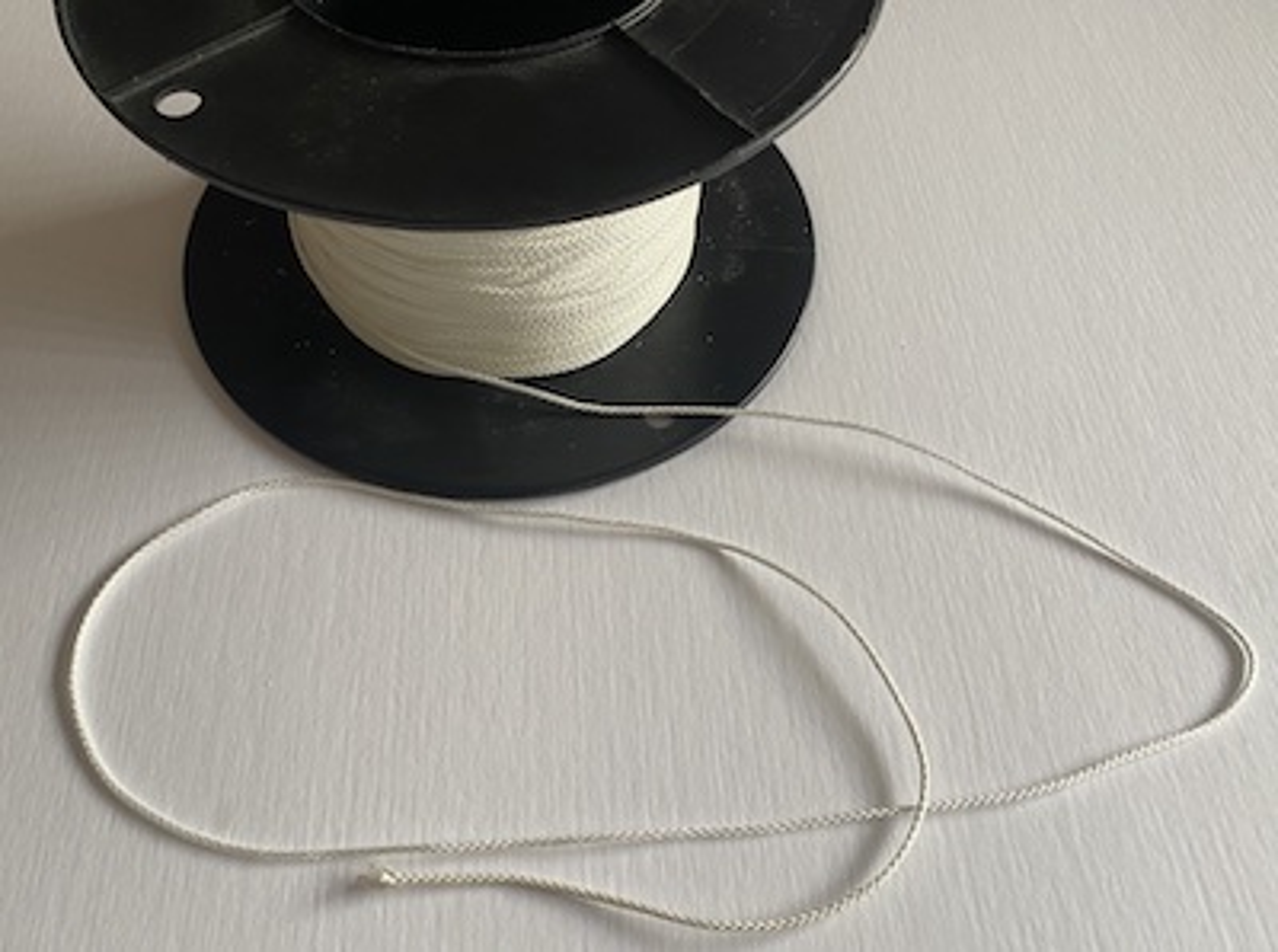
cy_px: 476
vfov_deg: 52.9
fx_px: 958
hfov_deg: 67.4
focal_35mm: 26
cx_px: 639
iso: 125
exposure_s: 1/95
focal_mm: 4.25
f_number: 1.8
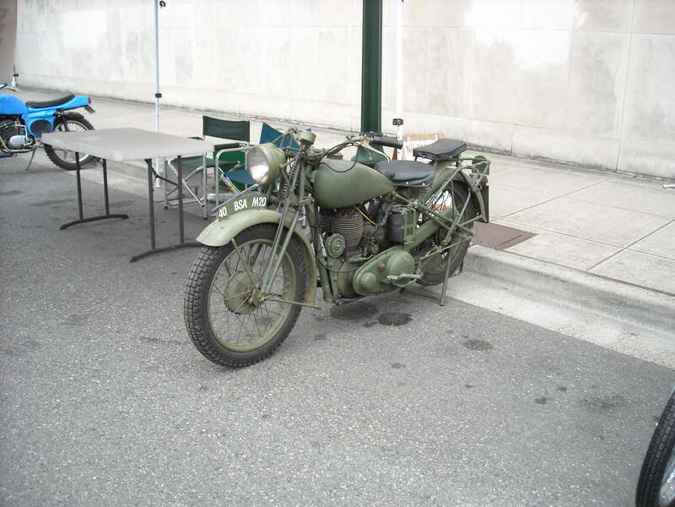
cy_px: 254
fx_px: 682
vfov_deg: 40.7
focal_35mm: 35
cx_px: 338
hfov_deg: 52.6
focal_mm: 5.7
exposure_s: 1/239
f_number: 2.8
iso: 64
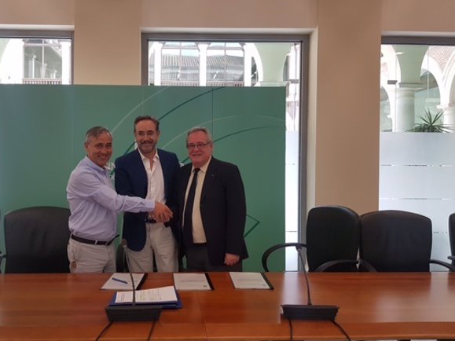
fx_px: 407
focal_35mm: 31
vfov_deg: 45.4
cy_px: 155
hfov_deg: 58.1
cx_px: 195
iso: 100
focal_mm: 4.2
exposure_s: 1/100
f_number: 1.7
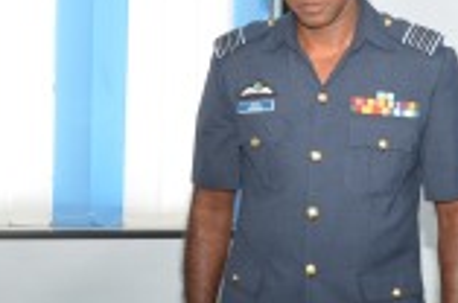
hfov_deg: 16.1
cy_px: 325
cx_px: 426
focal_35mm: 126
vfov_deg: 10.7
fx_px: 1600
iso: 400
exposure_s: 1/125
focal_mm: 22
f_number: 6.3
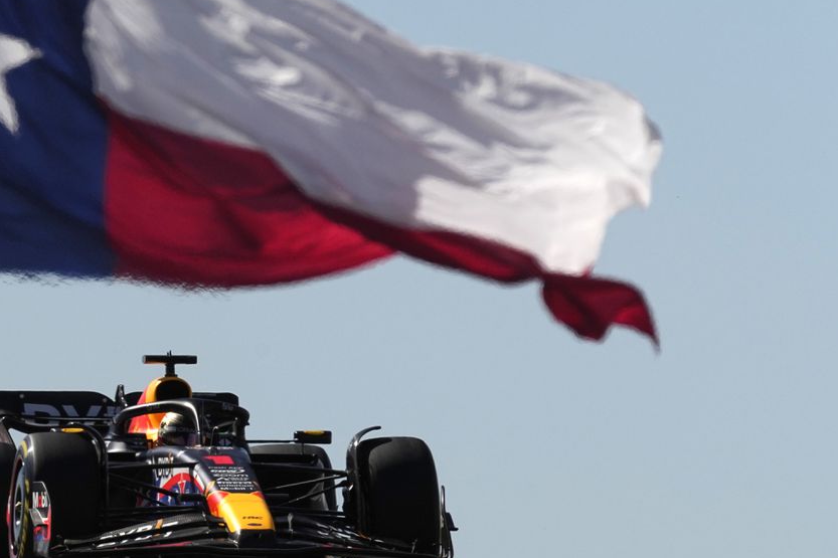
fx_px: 24575
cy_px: 216
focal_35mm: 1056
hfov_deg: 2.0
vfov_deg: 1.3
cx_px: 281
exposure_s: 1/2500
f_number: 8
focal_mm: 489
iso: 320
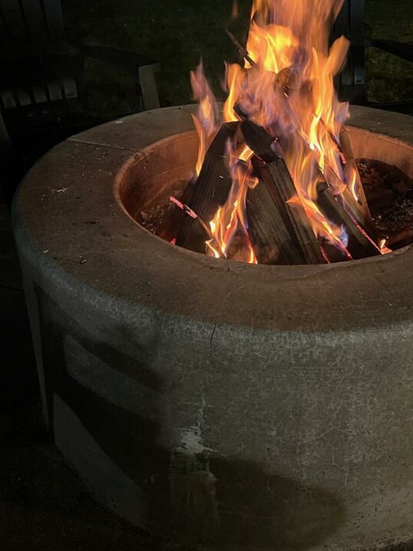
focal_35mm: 39
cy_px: 190
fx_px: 620
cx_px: 280
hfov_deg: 36.4
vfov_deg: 47.2
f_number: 1.5
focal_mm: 5.7
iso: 640
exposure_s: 1/30
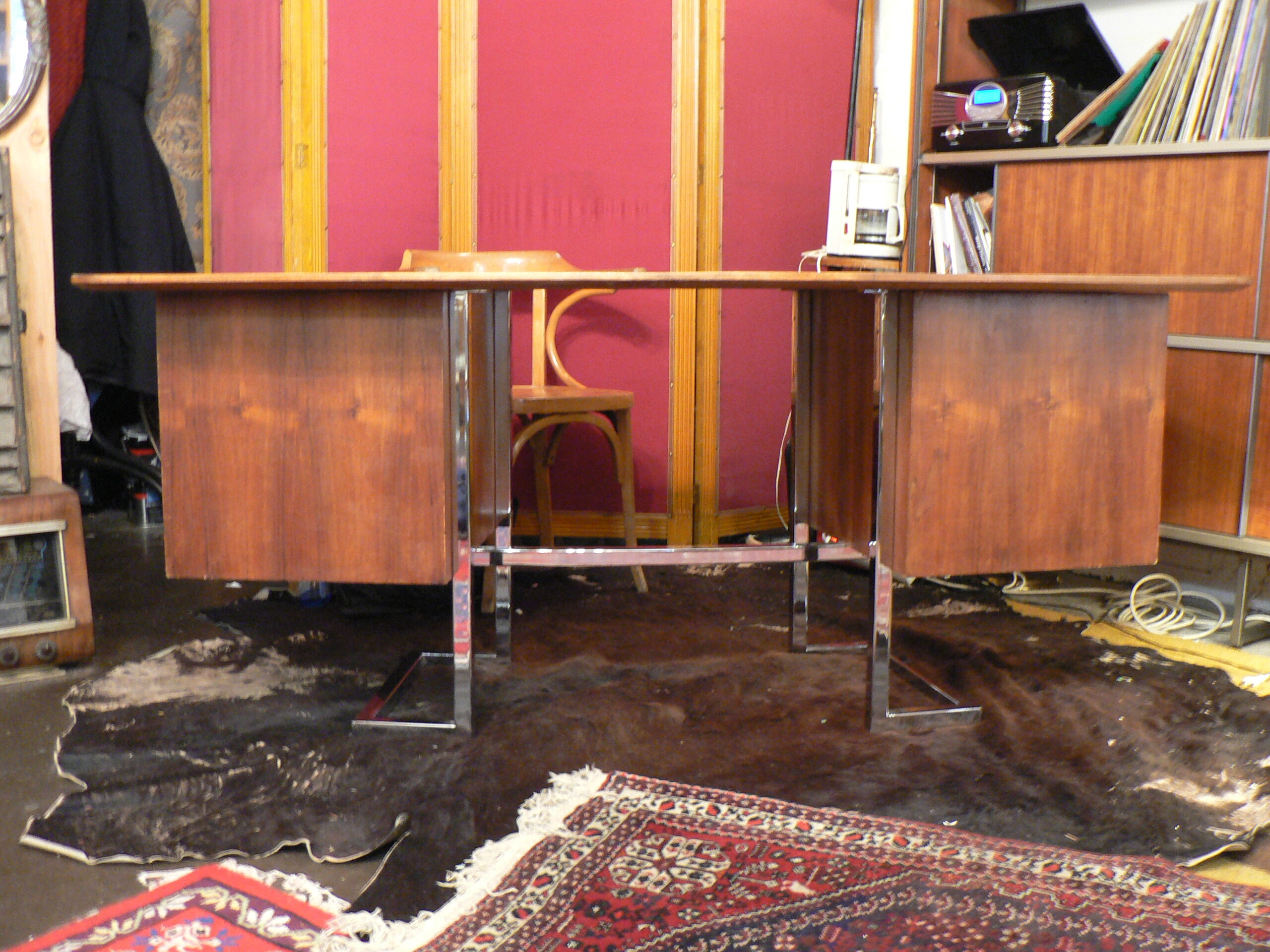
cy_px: 476
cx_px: 635
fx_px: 1321
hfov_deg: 51.4
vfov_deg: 39.7
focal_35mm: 36
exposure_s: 1/4
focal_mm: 6
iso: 200
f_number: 2.8
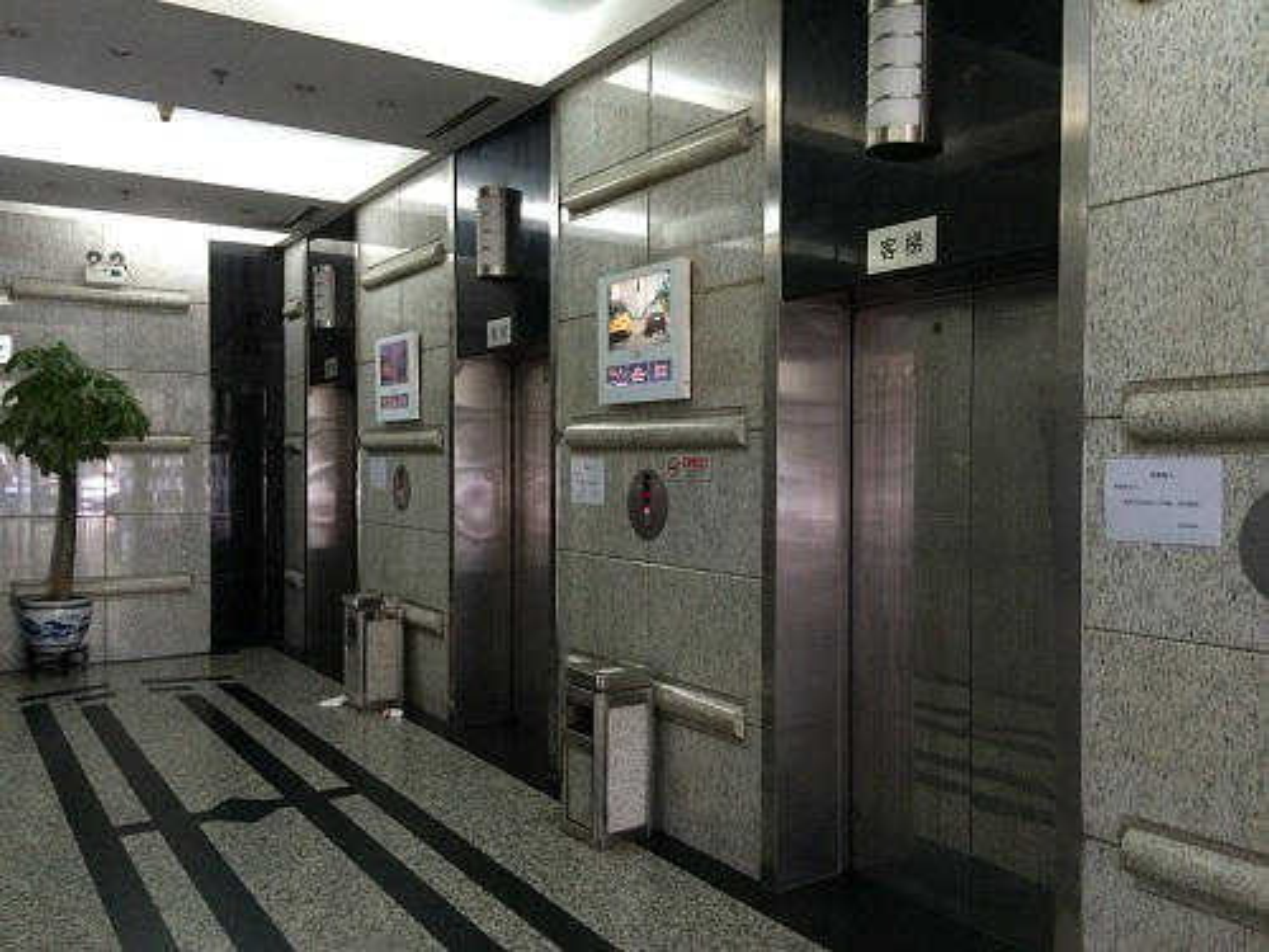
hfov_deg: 61.7
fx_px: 1063
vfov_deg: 48.2
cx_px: 634
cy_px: 476
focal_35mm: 29
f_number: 2.2
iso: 250
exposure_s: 1/20
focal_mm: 4.15
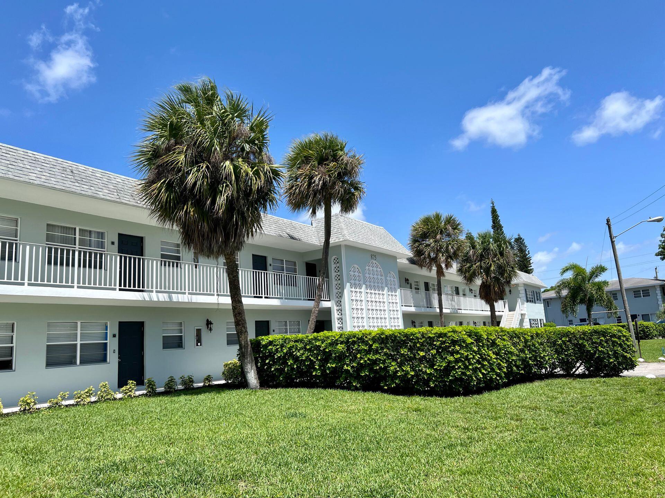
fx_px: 499
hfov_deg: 67.3
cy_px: 249
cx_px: 332
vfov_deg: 53.1
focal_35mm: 26
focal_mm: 5.7
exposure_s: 1/4444
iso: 50
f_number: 1.5
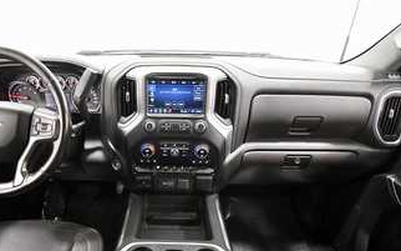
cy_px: 140
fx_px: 208
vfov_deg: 62.0
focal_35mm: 19
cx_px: 171
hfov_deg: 87.4
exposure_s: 1/60
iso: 3600
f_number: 4.5
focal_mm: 10
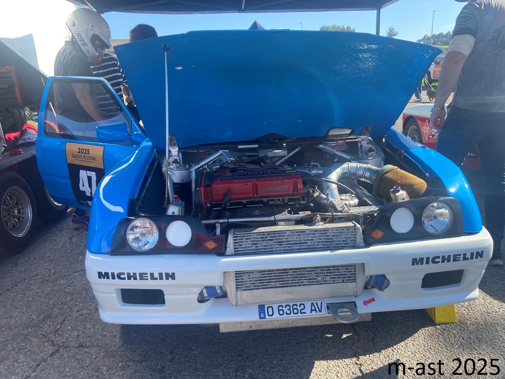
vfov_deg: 53.1
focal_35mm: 26
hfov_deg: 67.3
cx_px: 252
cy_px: 190
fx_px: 379
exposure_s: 1/588
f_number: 1.8
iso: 32
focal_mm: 4.25
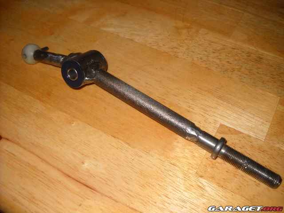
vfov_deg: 35.1
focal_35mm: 41
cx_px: 142
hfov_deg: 45.8
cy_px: 106
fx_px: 336
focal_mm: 6.72
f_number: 5.5
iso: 64
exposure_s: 1/30
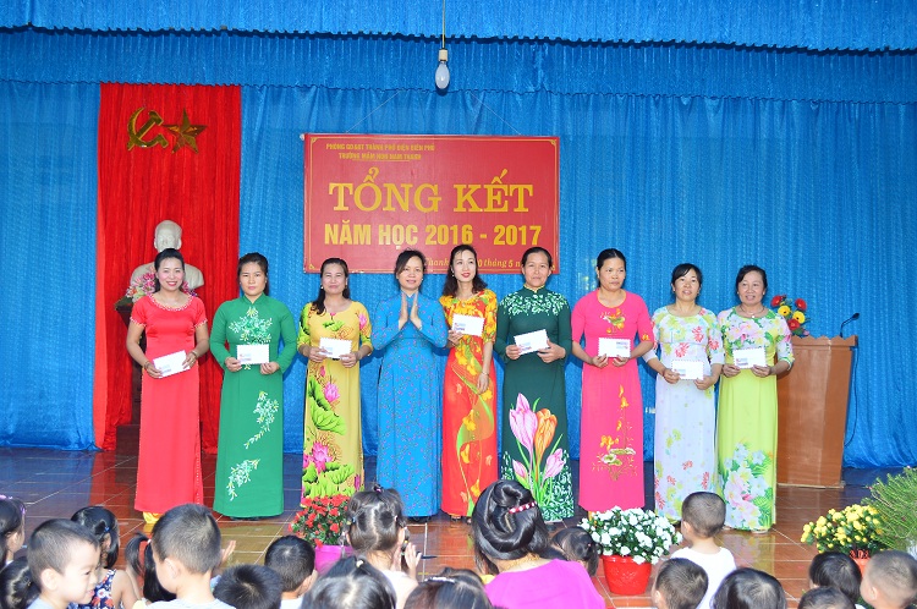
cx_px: 458
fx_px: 1068
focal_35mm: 42
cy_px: 304
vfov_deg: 31.8
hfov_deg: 46.5
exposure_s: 1/60
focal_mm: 28
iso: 200
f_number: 5
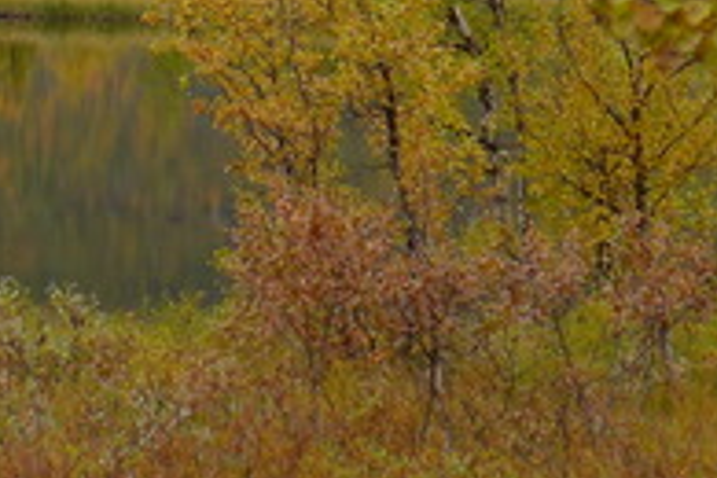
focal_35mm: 277
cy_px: -283
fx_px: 5516
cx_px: -13
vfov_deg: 4.9
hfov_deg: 7.4
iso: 80
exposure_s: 1/320
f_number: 2.8
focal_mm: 14.7
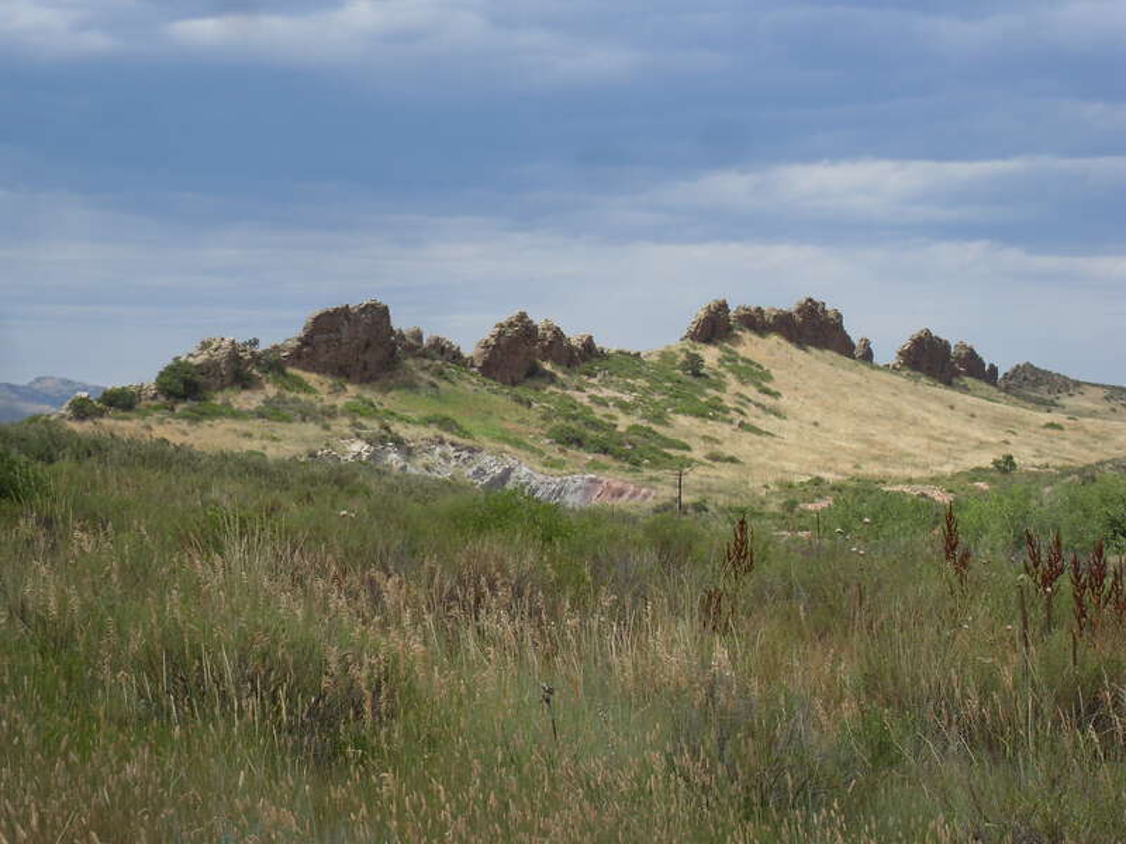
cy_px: 422
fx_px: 3448
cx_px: 563
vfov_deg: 14.0
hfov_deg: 18.5
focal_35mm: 106
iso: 80
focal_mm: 18.1
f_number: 5.2
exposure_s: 1/500
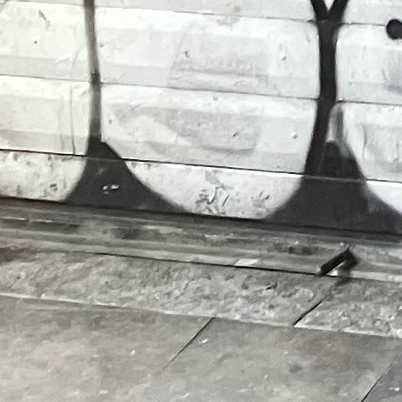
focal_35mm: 216
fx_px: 2838
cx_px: 957
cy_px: -693
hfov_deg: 7.6
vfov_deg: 7.4
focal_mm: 3.99
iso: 200
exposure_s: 1/60
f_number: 1.8
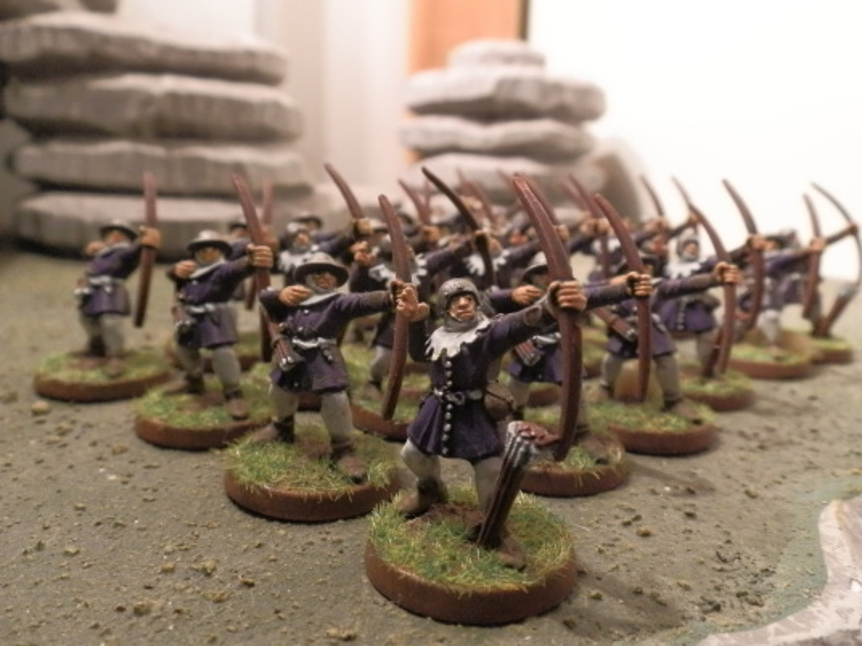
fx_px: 697
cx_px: 431
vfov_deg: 49.7
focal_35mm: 28
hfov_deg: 63.4
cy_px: 323
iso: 400
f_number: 3.1
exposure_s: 1/80
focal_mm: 5
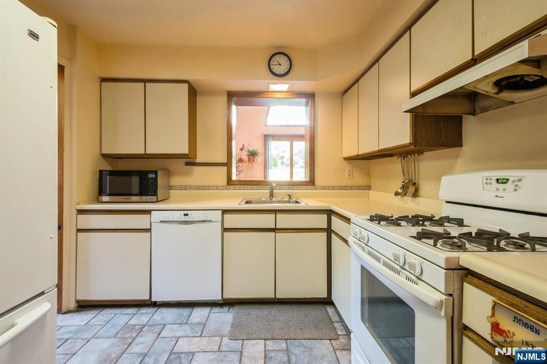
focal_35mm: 15
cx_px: 274
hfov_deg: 100.4
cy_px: 182
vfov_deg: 77.3
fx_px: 228
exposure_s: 2.5
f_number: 11
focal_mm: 10
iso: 100
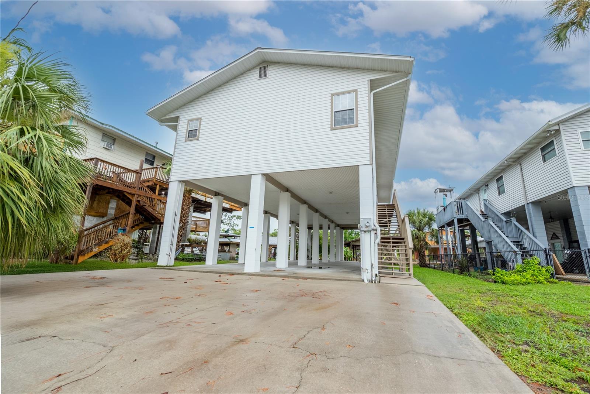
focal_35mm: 14
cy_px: 197
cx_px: 295
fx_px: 229
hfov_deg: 104.2
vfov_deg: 81.2
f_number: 8
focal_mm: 14
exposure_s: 1/1600
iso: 400
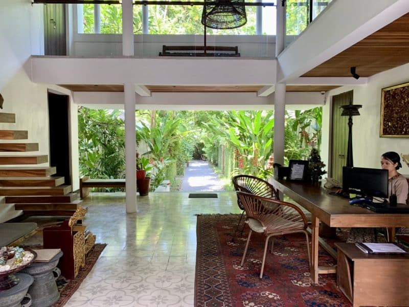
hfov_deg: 67.3
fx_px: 307
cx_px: 204
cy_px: 154
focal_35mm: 26
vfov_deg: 53.1
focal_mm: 4.25
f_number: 1.8
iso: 100
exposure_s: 1/121
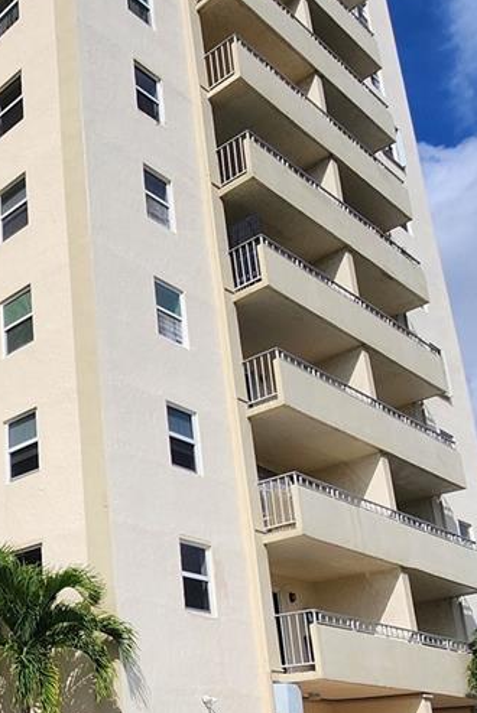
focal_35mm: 42
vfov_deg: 45.2
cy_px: 512
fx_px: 834
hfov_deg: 28.5
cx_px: -66
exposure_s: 1/2841
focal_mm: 1.74
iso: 32
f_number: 2.2
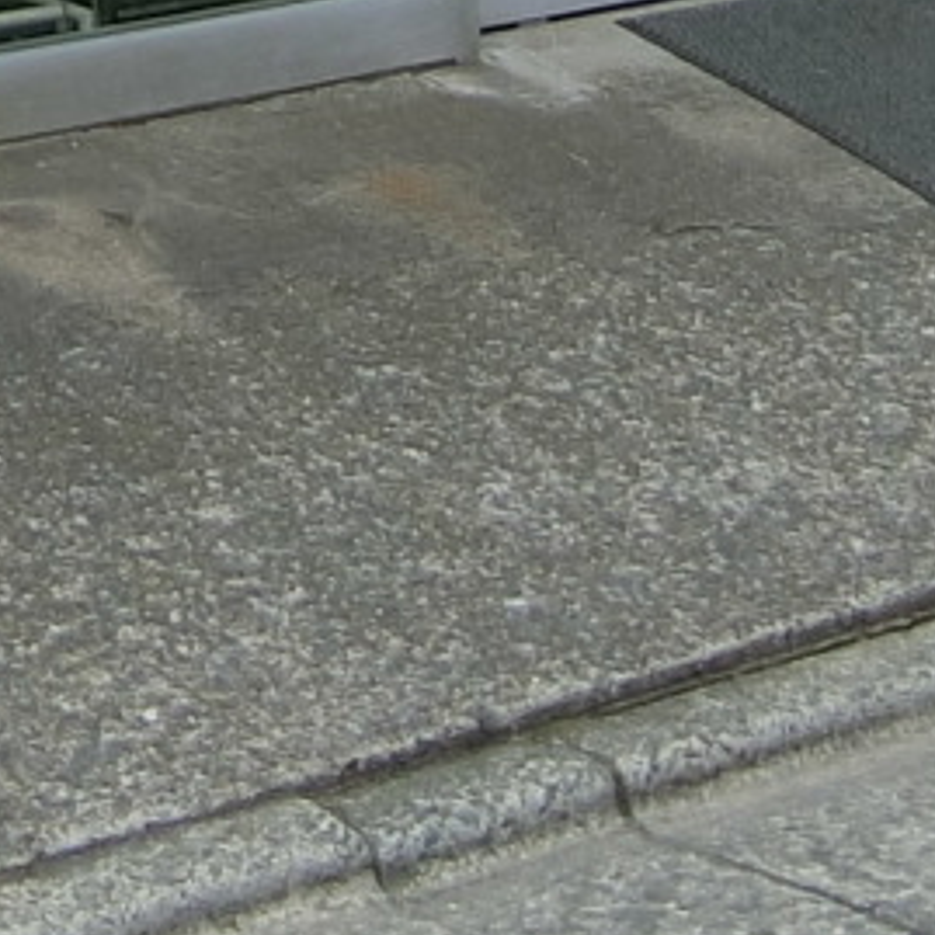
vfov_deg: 11.8
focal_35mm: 128
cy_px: -1074
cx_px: -549
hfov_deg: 12.8
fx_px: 3912
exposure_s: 1/400
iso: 80
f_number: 2.7
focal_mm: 4.06
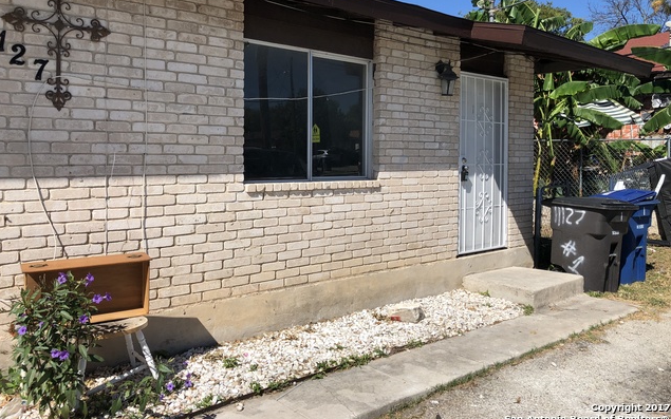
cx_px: 335
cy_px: 172
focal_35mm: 31
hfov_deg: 61.2
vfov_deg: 40.5
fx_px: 567
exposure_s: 1/2667
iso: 20
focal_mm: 3.99
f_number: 1.8
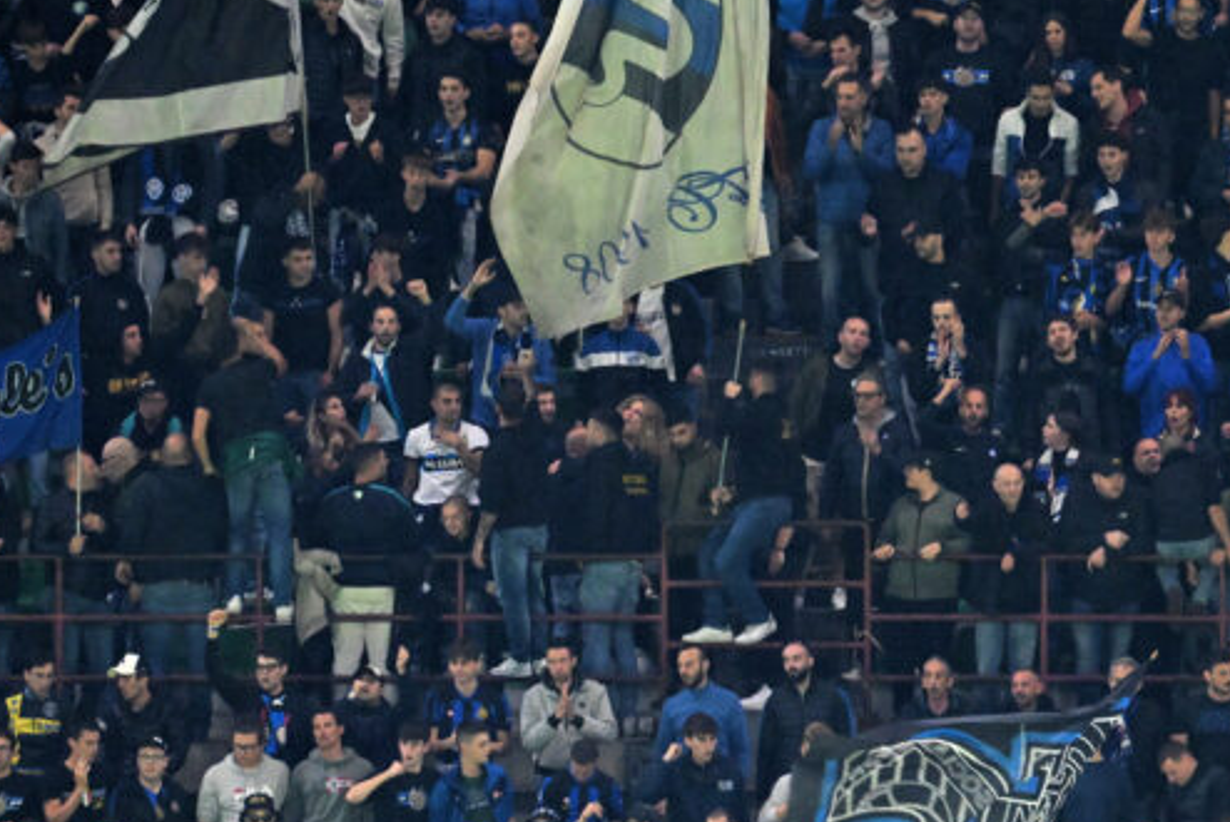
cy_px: 512
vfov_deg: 1.6
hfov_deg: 2.4
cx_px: 1021
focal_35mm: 870
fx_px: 29741
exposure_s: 1/125
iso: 4000
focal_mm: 420
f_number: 6
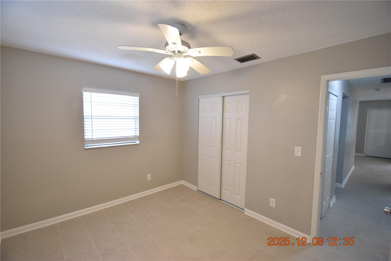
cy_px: 130
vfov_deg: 77.3
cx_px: 196
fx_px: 163
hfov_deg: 100.4
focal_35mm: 15
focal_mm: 10
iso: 800
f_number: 3.5
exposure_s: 1/90
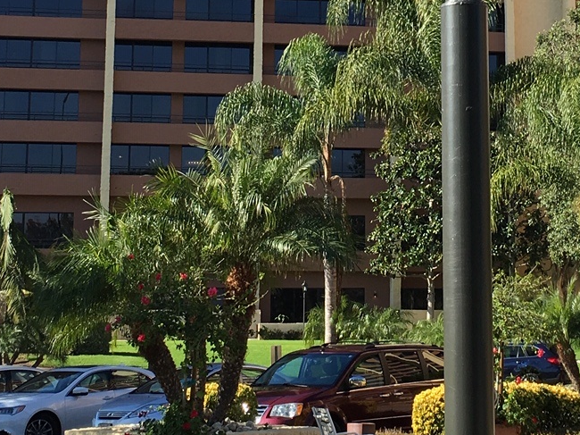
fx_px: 1507
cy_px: 3
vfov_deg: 16.1
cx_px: 372
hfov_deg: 21.7
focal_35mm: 90
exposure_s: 1/668
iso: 25
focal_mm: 4.15
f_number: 2.2
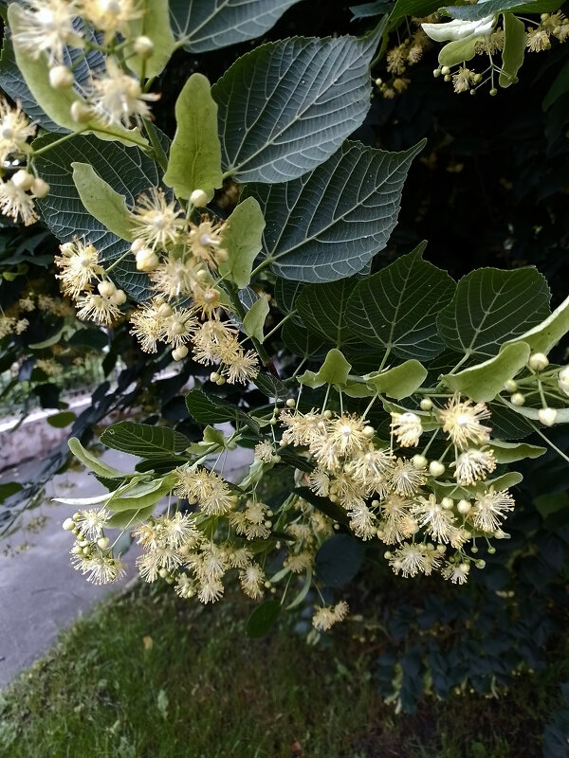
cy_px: 379
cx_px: 284
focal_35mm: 35
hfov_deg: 40.7
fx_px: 767
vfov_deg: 52.6
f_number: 2.4
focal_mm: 3.94
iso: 100
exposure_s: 1/100
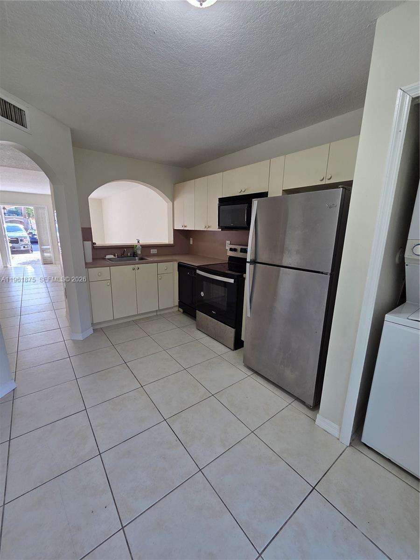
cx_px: 210
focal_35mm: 13
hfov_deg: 89.9
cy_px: 280
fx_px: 210
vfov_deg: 106.2
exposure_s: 1/120
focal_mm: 2.2
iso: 160
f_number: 2.2
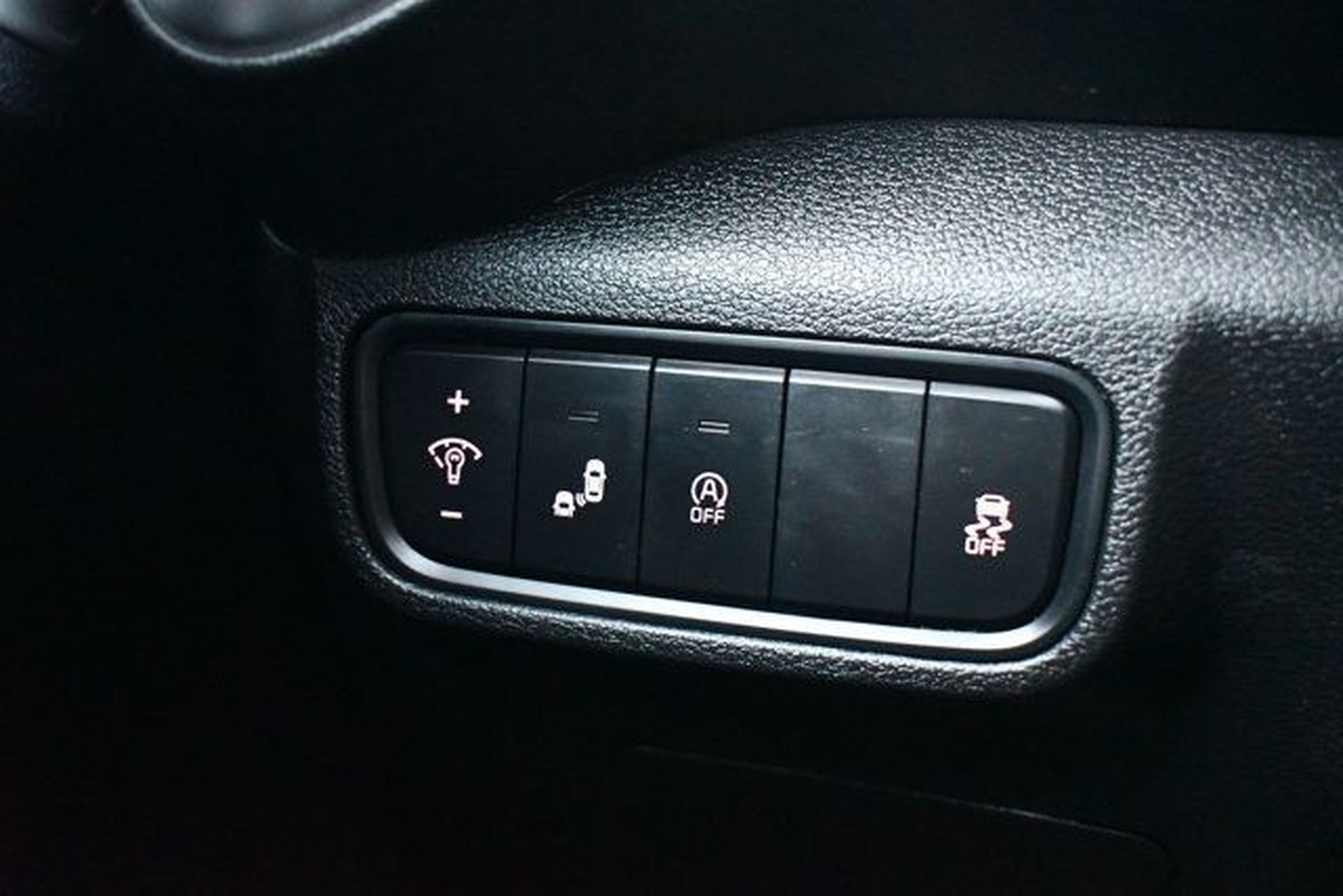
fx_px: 1381
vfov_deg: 36.0
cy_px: 448
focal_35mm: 37
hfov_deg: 51.9
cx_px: 672
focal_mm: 25
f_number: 4
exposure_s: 1/60
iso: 12800
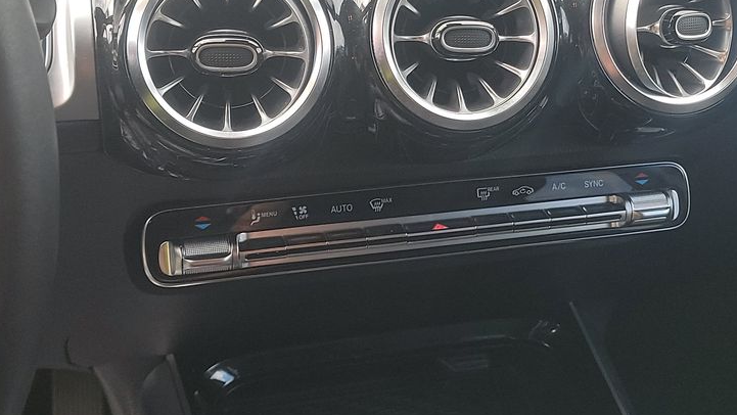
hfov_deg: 36.0
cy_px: 110
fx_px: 1134
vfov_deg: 20.6
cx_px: 398
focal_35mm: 58
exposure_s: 1/59
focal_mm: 6.7
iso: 68
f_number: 1.8
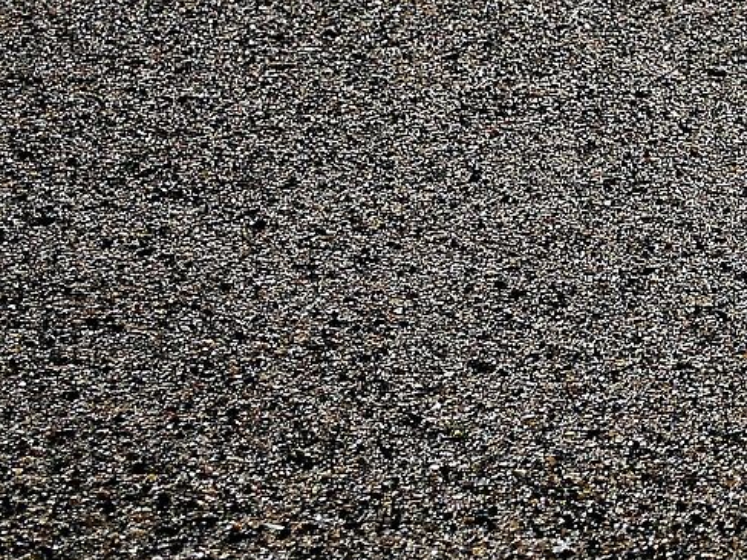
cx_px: 1319
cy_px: 72
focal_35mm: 128
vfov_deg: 11.5
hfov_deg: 13.8
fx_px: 2762
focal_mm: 13
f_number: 10
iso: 200
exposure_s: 1/800
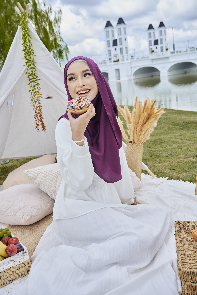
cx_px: 98
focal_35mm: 37
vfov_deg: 51.9
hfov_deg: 35.9
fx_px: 304
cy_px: 148
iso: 125
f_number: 6.3
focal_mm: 37
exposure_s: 1/200
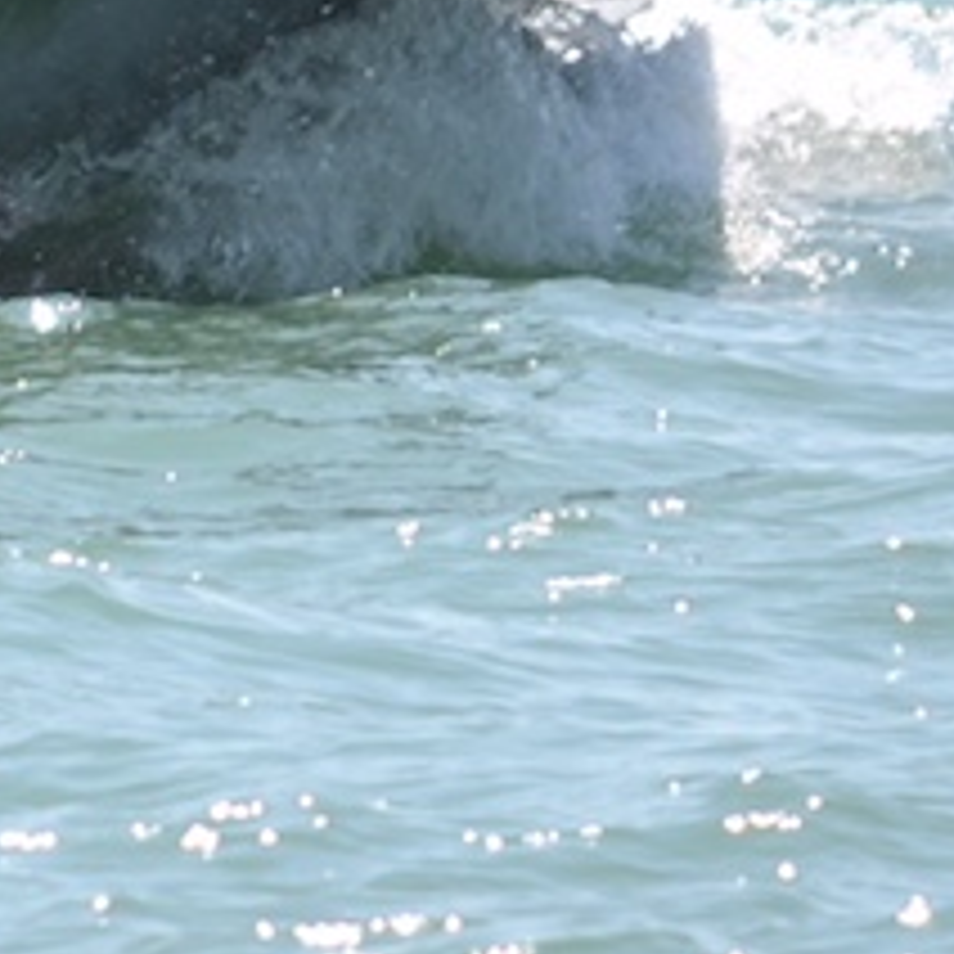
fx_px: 54877
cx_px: -367
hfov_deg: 1.0
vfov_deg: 1.0
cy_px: -482
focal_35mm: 1760
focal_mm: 300
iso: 180
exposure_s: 1/500
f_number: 5.6
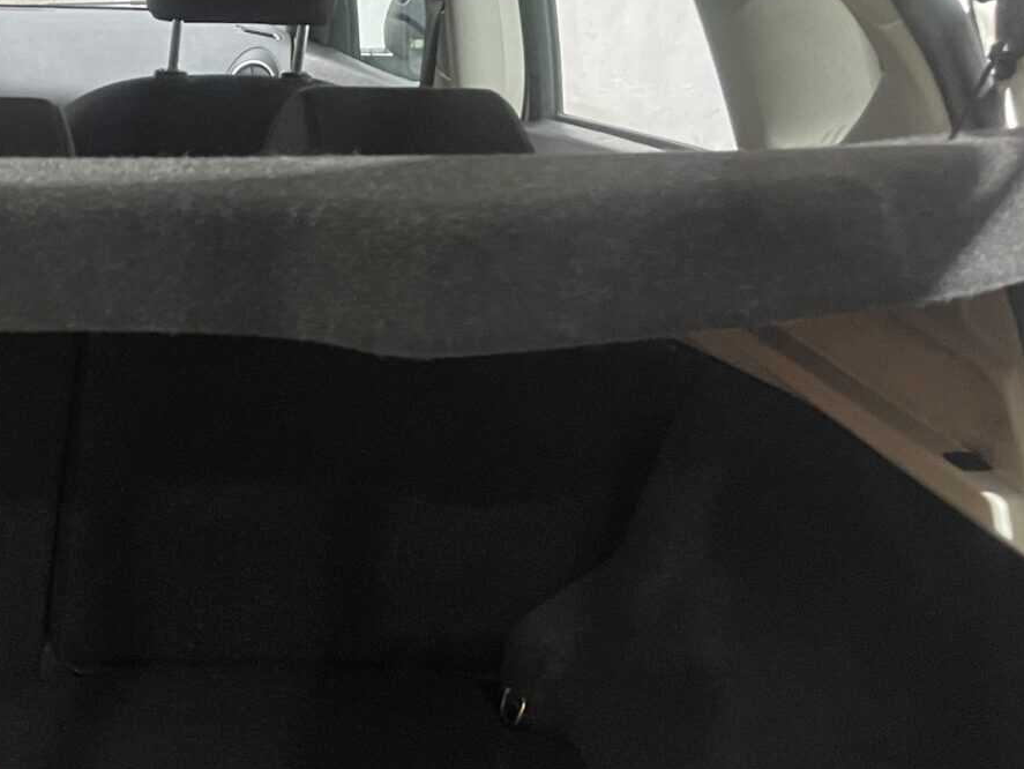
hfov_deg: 29.4
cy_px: 633
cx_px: -73
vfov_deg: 24.0
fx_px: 1776
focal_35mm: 60
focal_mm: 4.2
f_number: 1.6
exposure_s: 1/25
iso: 800
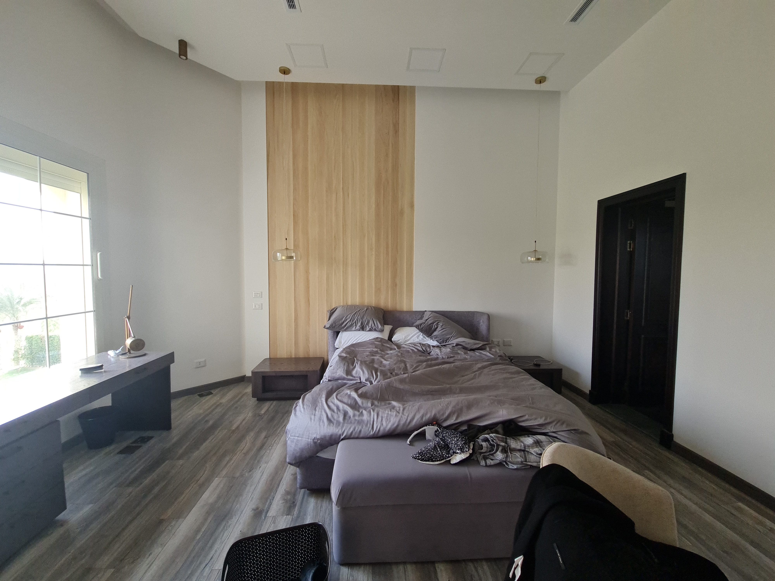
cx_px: 388
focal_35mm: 13
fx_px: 291
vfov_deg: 89.9
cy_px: 290
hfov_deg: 106.2
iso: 80
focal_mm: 2.2
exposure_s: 1/50
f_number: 2.2
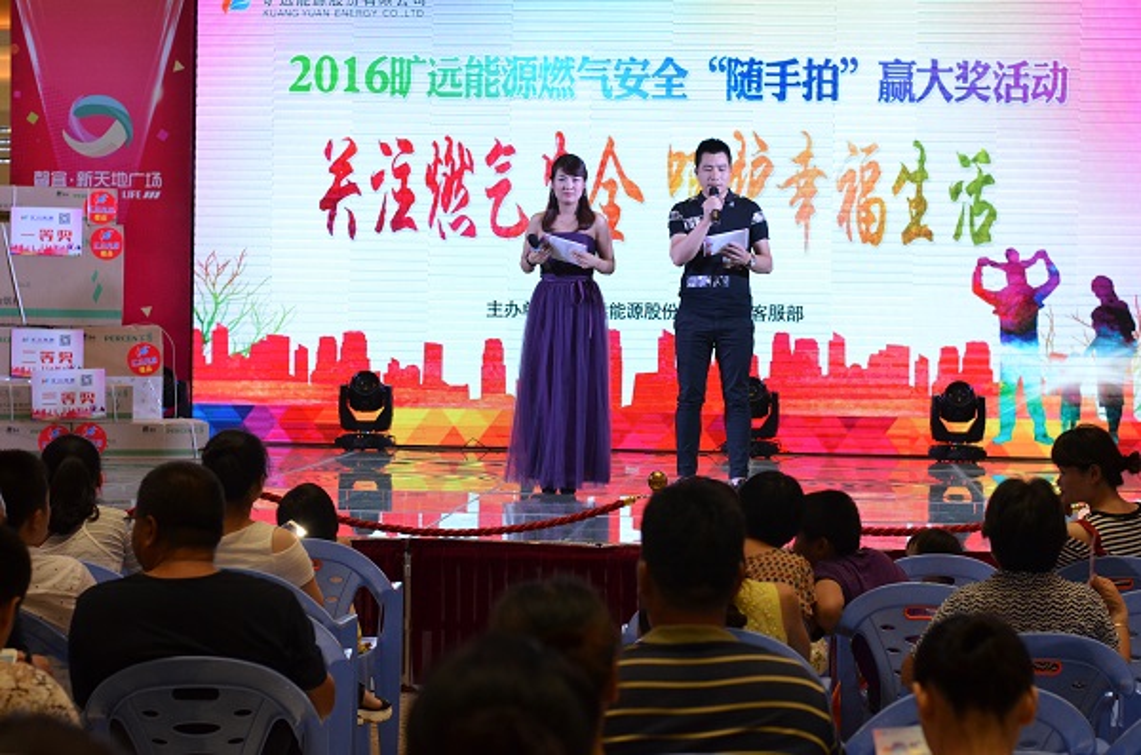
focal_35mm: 75
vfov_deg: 18.1
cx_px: 570
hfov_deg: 27.1
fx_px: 2371
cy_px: 378
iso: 800
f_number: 4
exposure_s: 1/400
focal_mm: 50
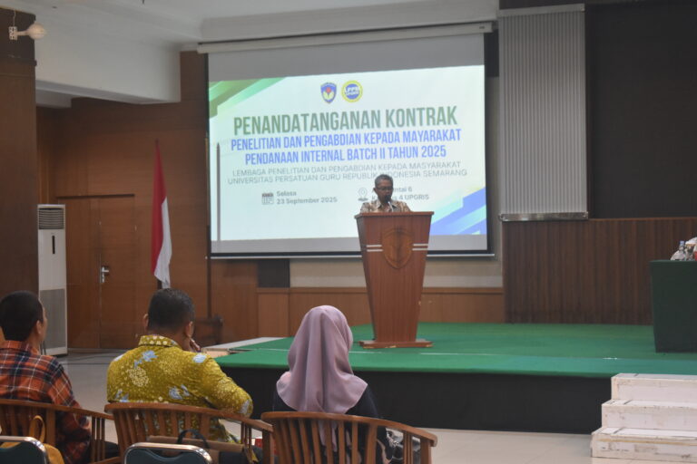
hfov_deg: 28.1
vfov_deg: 18.9
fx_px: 1394
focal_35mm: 72
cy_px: 232
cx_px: 348
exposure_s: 1/40
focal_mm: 48
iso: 2000
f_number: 5.3
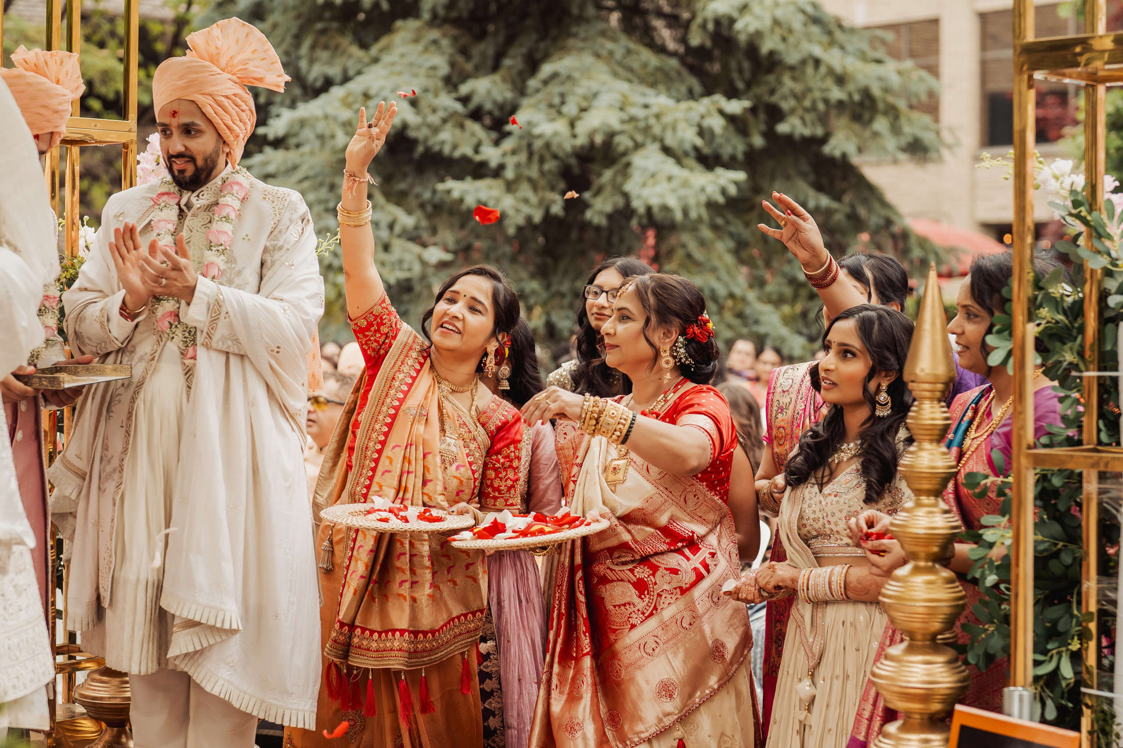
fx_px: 2340
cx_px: 562
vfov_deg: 18.2
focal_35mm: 75
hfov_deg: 27.0
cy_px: 374
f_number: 2
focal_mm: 50
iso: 100
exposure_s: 1/800
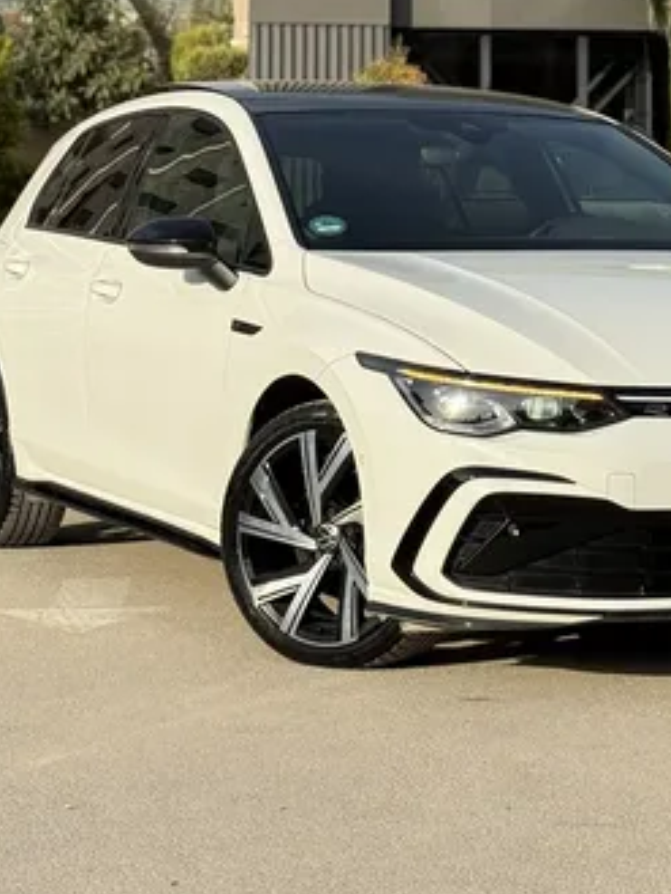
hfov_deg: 14.1
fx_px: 2712
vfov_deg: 18.5
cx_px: 467
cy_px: 141
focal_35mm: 105
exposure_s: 1/3378
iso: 64
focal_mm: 6.76
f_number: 1.78
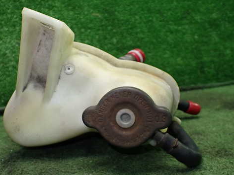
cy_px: 90
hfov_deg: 48.8
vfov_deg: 37.7
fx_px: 257
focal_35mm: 38
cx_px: 97
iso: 500
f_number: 2.3
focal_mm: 5.4
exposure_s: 1/125
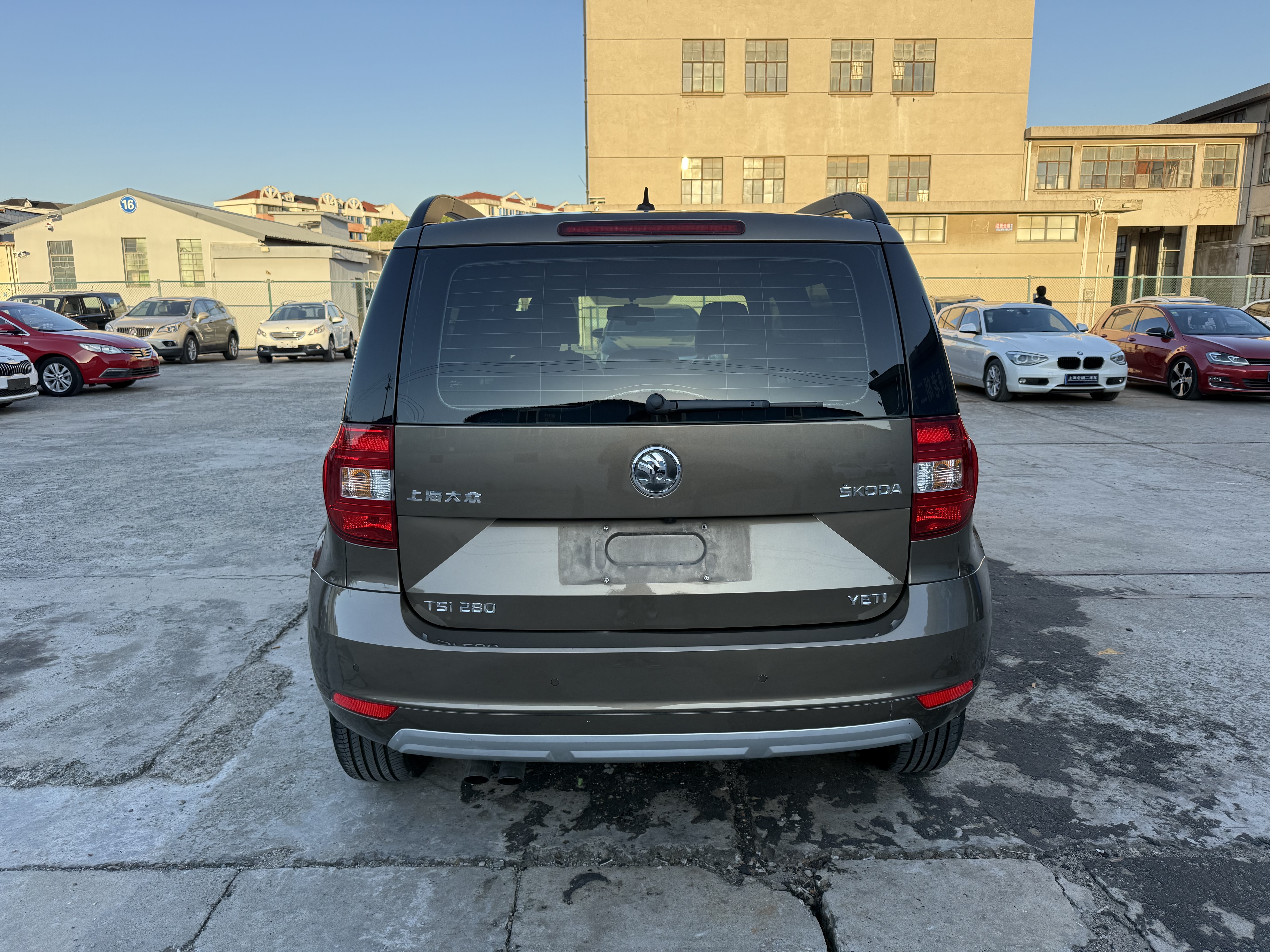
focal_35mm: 24
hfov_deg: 71.6
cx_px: 635
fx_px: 881
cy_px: 476
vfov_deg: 56.8
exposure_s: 1/1271
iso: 80
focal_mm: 6.76
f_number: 1.78
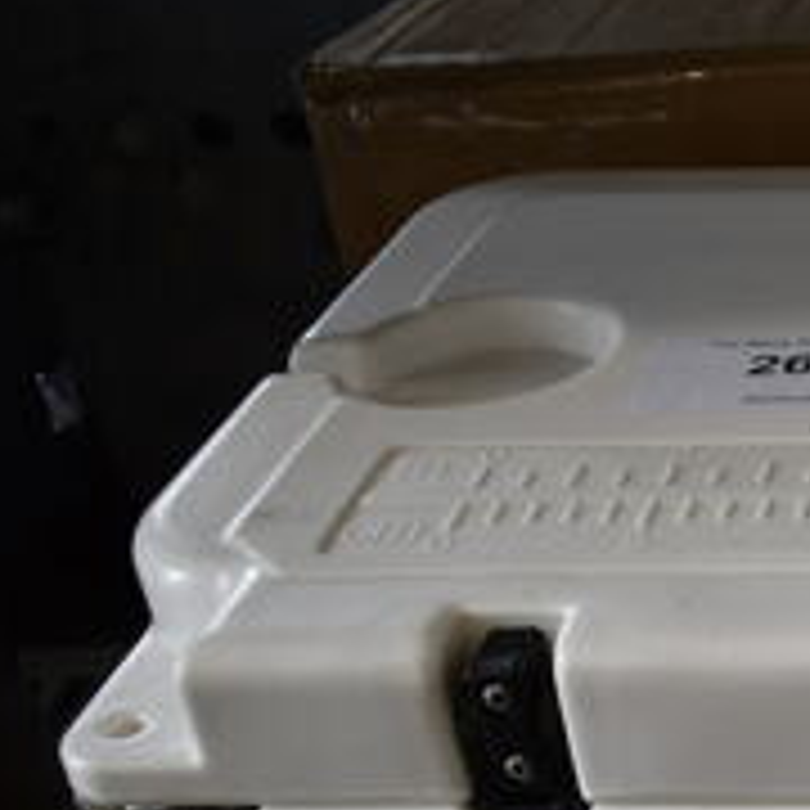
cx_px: 1174
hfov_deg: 19.6
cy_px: 824
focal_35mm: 78
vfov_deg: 21.4
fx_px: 2065
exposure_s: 1/40
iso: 100
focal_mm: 18
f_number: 3.5
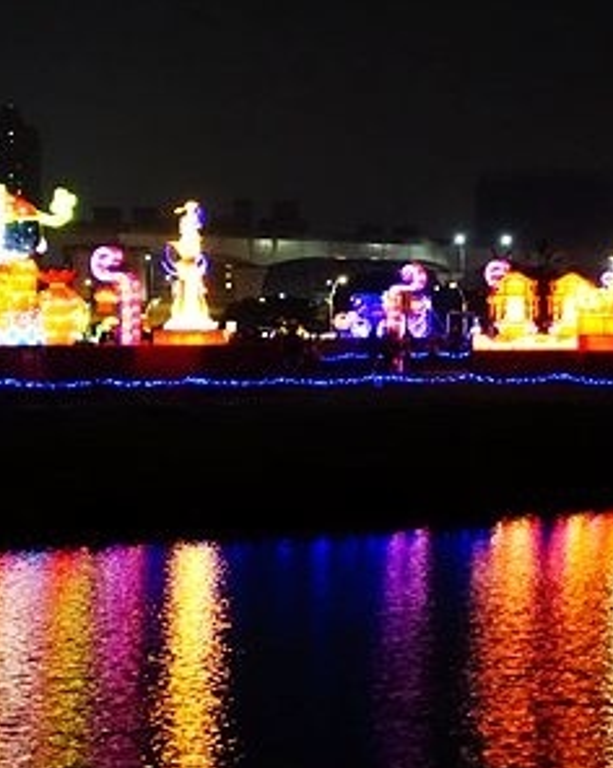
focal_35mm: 130
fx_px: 2954
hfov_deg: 11.8
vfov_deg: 14.8
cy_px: 385
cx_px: 317
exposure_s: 1/60
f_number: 2.8
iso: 3200
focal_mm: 23.14
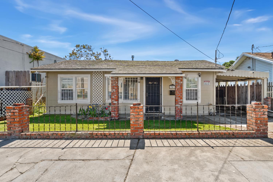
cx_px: 136
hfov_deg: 96.7
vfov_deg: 73.7
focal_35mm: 16
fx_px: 121
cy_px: 91
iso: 320
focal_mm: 16
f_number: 8
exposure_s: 1/800
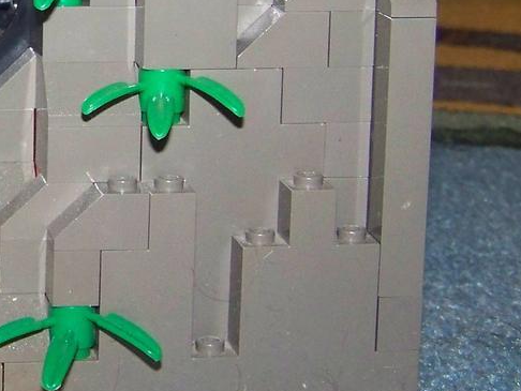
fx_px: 1807
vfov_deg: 12.2
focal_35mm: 120
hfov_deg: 15.7
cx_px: -140
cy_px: -21
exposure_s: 1/30
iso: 200
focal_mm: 6.3
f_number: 2.8
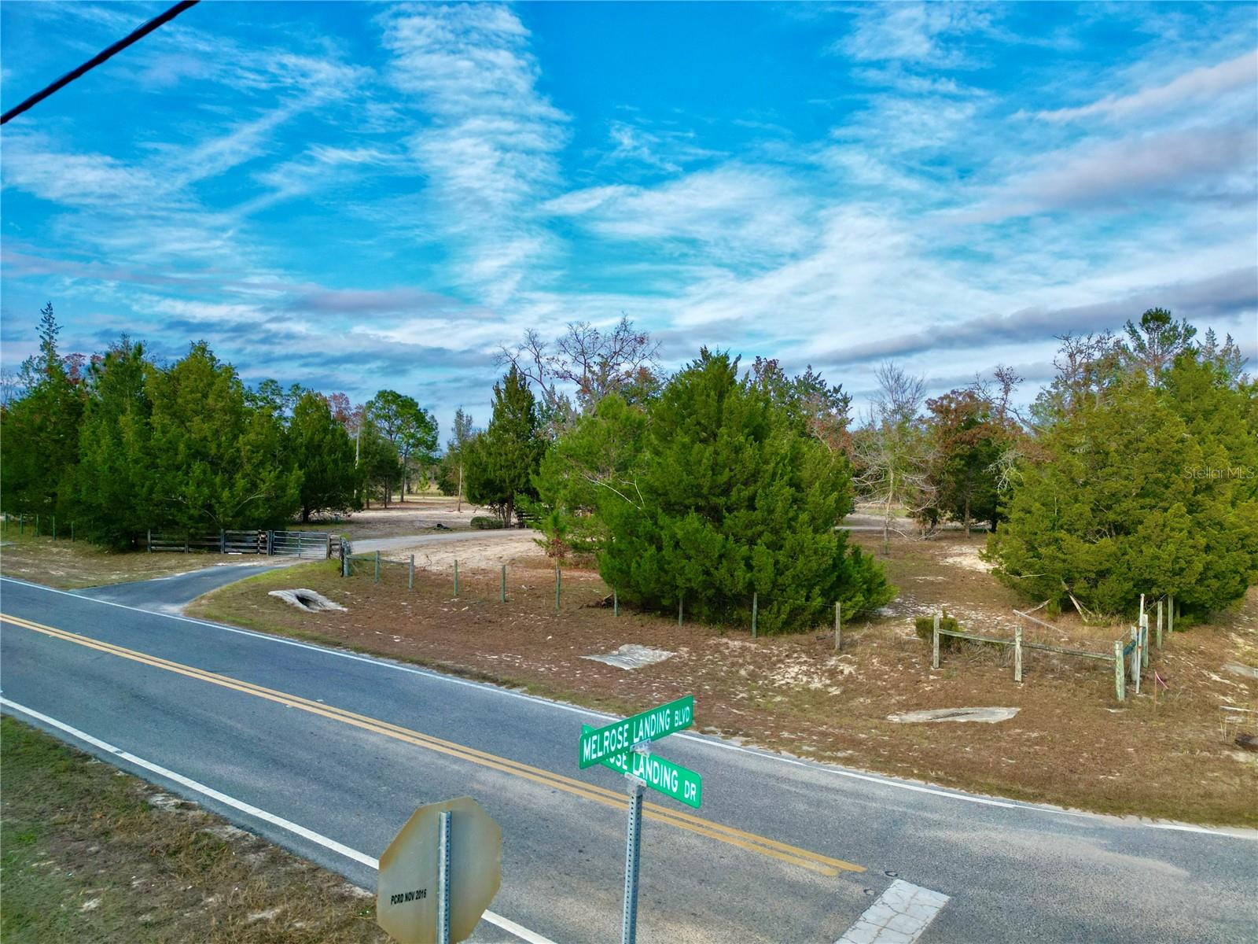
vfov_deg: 56.8
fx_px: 872
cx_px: 629
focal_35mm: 24
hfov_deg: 71.6
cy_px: 472
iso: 130
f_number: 1.7
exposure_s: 1/1600
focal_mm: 6.72
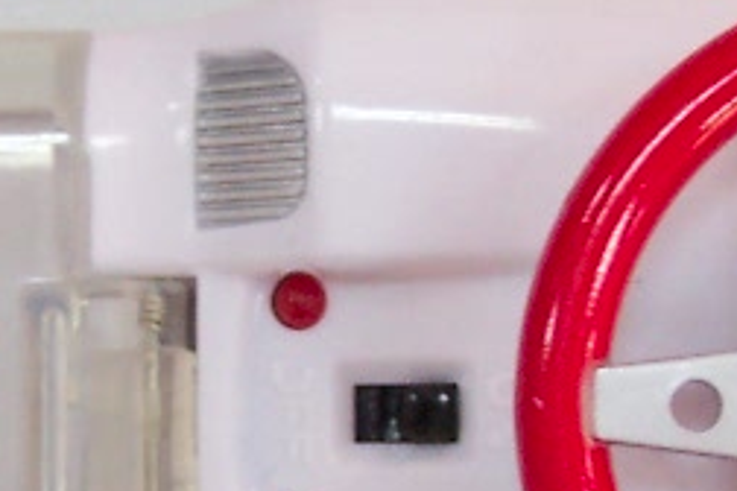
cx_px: 407
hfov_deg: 12.6
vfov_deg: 8.4
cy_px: 438
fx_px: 3337
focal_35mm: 163
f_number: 2.8
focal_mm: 8
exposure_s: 1/15
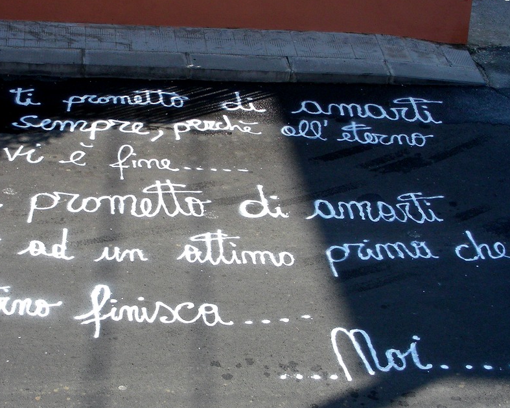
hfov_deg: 23.8
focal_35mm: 80
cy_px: 221
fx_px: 1208
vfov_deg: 19.2
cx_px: 211
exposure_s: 1/355
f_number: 4
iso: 50
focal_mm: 10.5
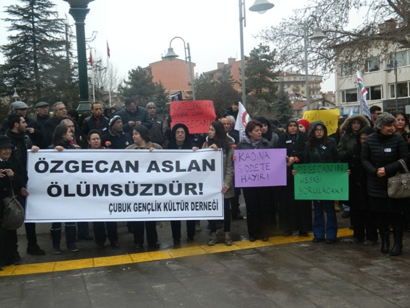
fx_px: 486
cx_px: 205
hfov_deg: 45.8
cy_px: 154
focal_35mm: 41
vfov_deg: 35.1
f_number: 3.5
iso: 400
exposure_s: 1/320
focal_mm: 7.3
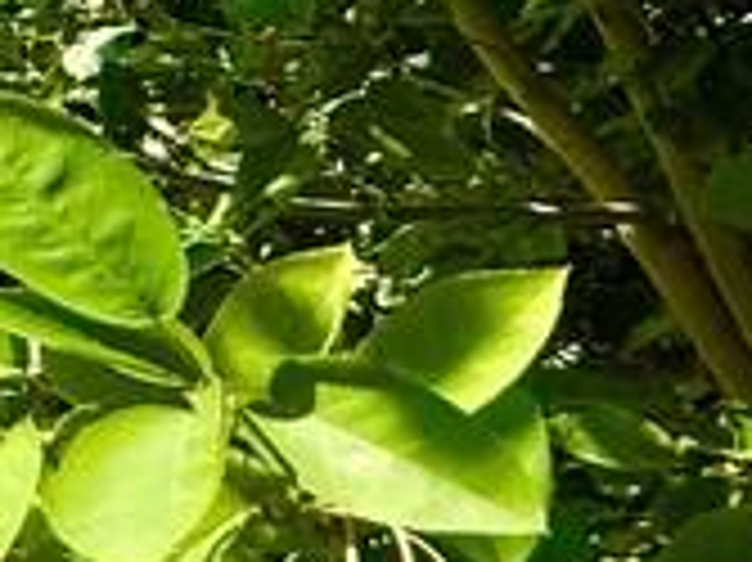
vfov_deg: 15.9
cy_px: -243
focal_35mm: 86
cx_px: -1522
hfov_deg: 11.4
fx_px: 1867
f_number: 2.2
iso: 64
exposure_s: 1/1534
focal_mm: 2.22
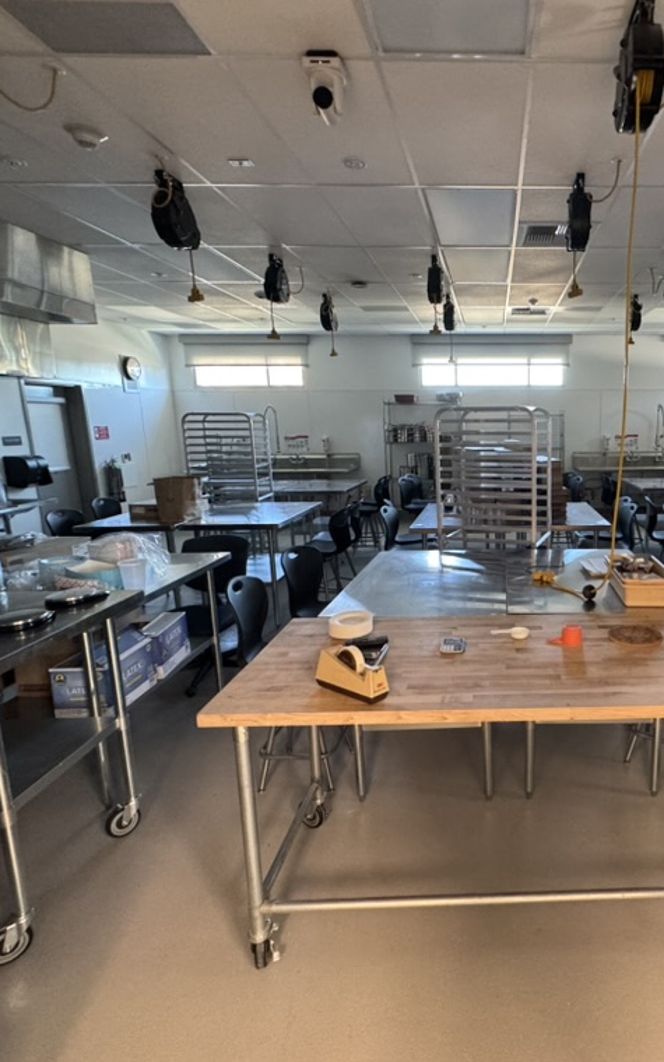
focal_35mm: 20
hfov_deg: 56.2
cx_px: 512
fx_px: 579
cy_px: 530
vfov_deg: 85.1
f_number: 2.2
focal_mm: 2.22
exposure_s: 1/60
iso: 500
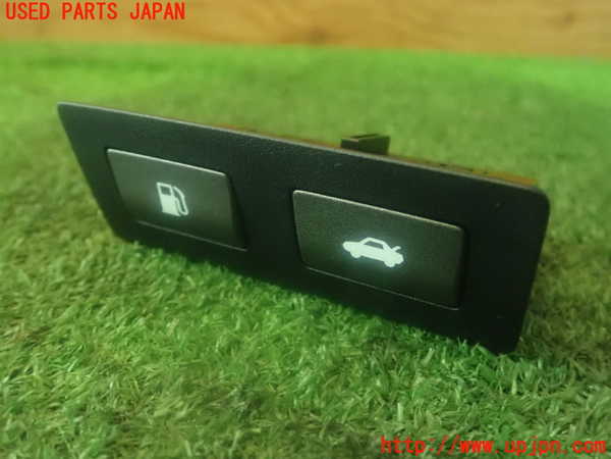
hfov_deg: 60.0
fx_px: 530
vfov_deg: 46.8
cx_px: 306
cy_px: 230
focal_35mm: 30
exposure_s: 1/25
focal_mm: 5.5
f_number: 2.3
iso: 1600
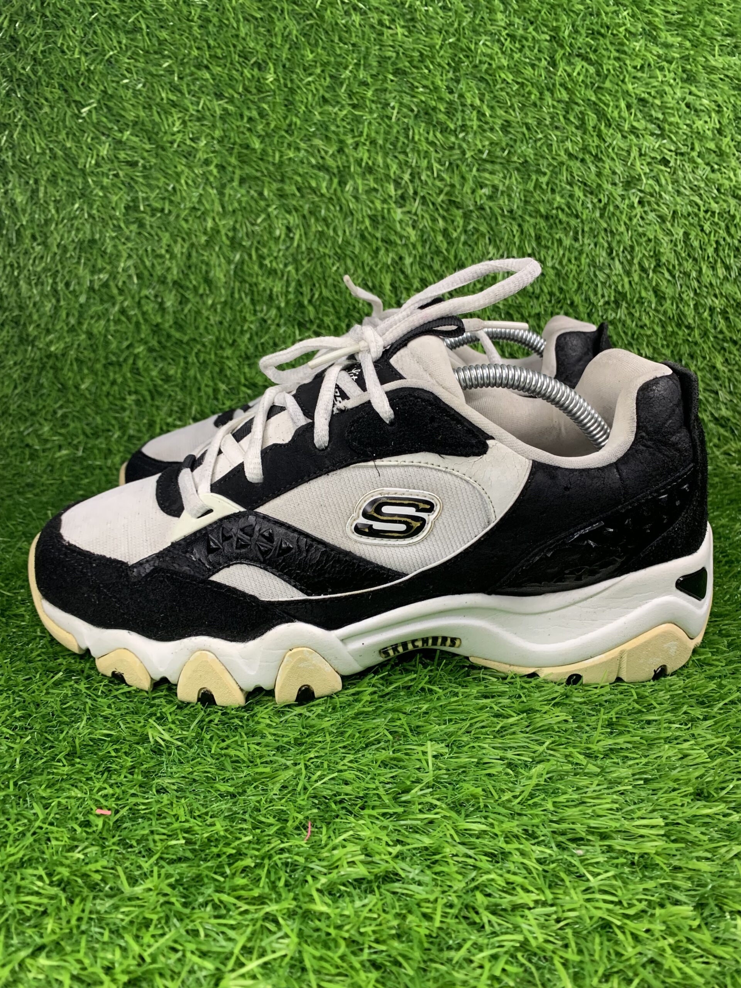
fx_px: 742
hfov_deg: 53.1
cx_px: 370
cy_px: 494
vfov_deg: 67.3
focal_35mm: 26
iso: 160
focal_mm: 4.25
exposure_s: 1/60
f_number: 1.8
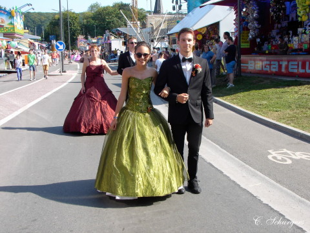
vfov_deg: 29.7
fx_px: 439
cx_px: 155
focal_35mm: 49
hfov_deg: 38.9
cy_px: 116
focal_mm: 7.5
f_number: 4.5
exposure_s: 1/200
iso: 70
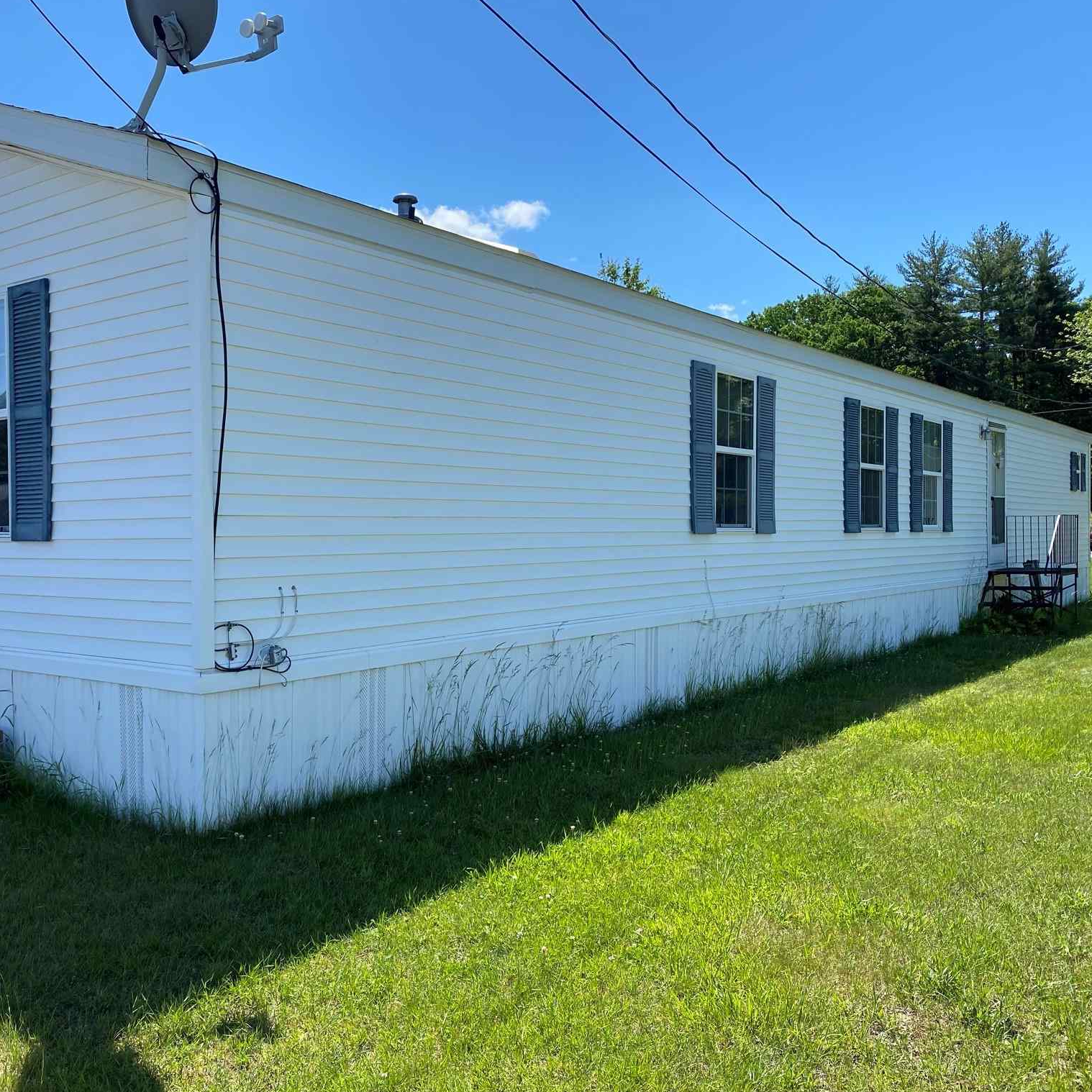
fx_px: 1106
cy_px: 544
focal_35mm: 31
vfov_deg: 52.5
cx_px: 505
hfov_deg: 52.5
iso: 32
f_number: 1.8
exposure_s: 1/2066
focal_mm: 4.25
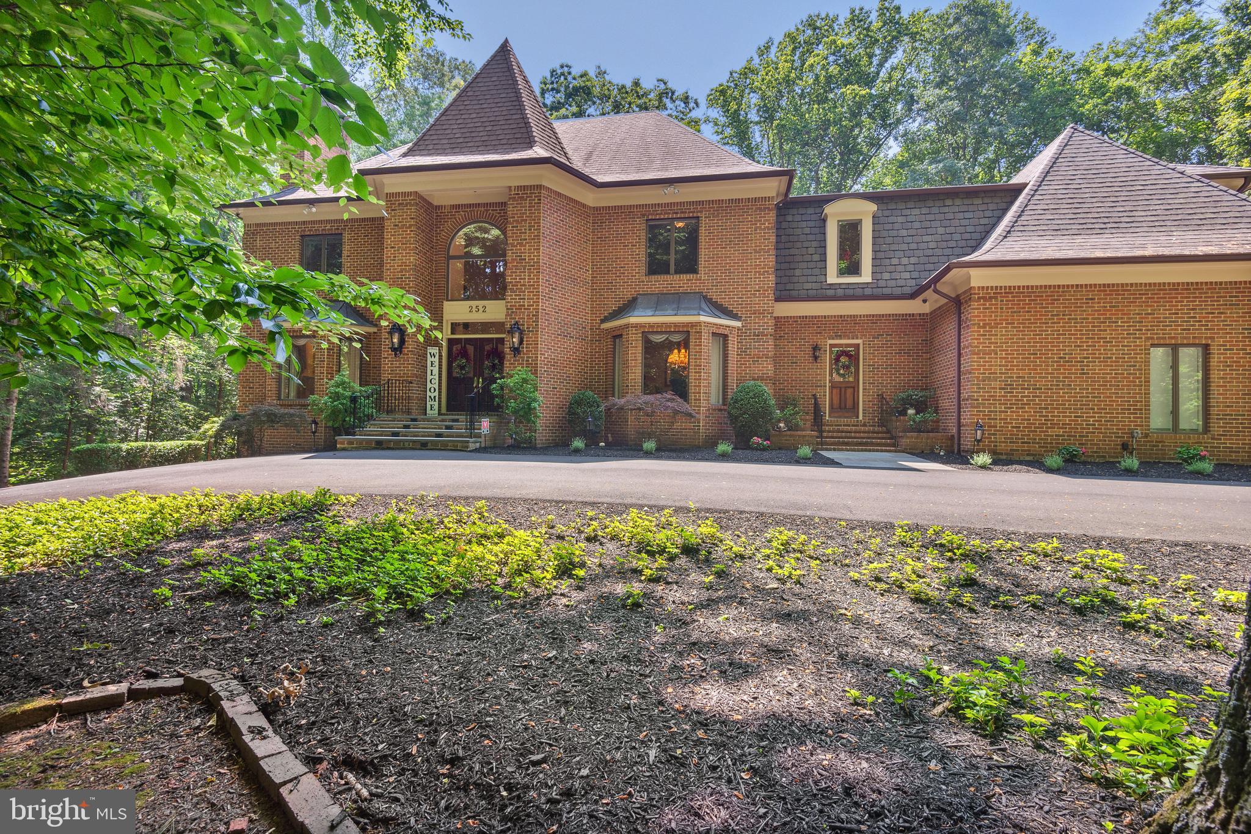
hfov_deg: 96.7
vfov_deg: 73.7
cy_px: 417
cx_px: 626
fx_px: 556
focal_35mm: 16
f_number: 8
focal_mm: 16
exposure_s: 1/30
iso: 200
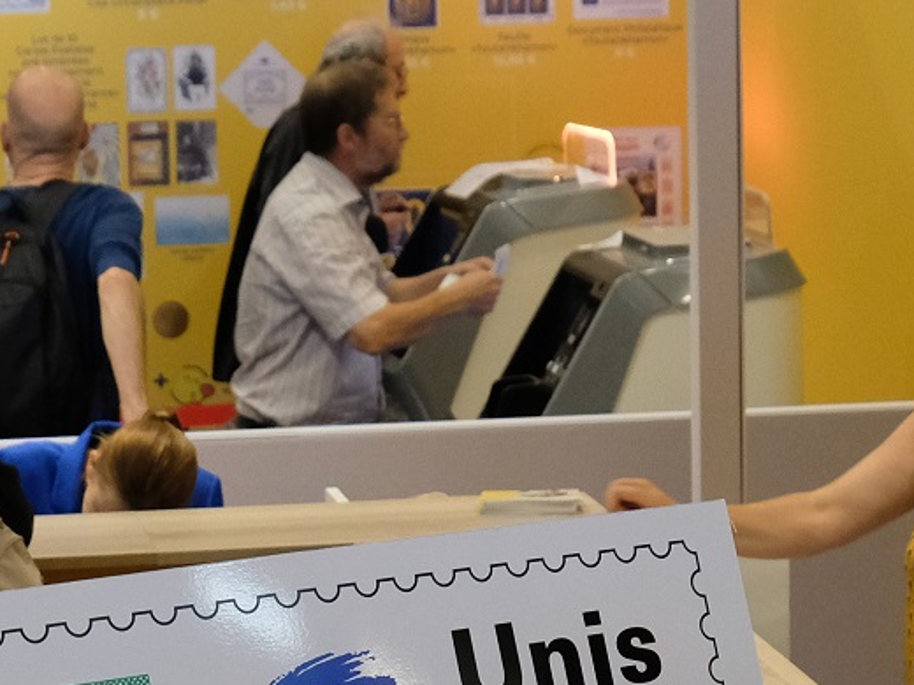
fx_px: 4251
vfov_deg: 9.2
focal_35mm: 161
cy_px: 609
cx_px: 258
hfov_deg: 12.2
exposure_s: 1/60
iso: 2000
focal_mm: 29.3
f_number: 4.3
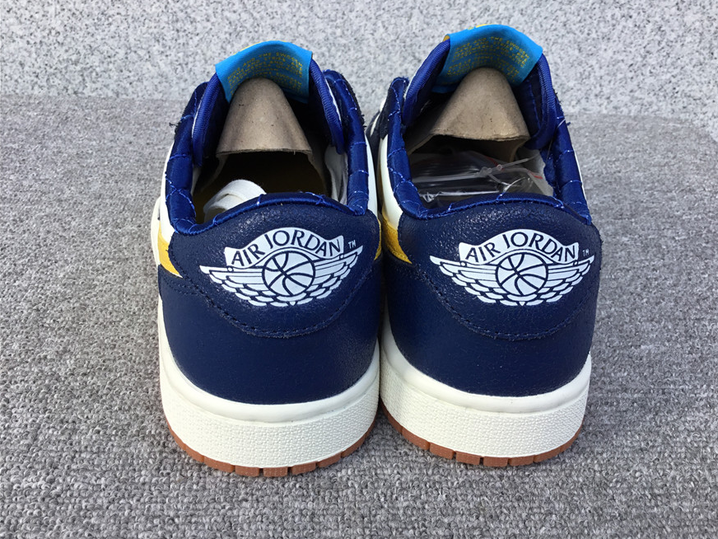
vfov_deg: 44.2
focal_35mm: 32
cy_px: 268
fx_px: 664
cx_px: 370
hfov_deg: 56.8
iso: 25
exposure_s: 1/112
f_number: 2.4
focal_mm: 3.3
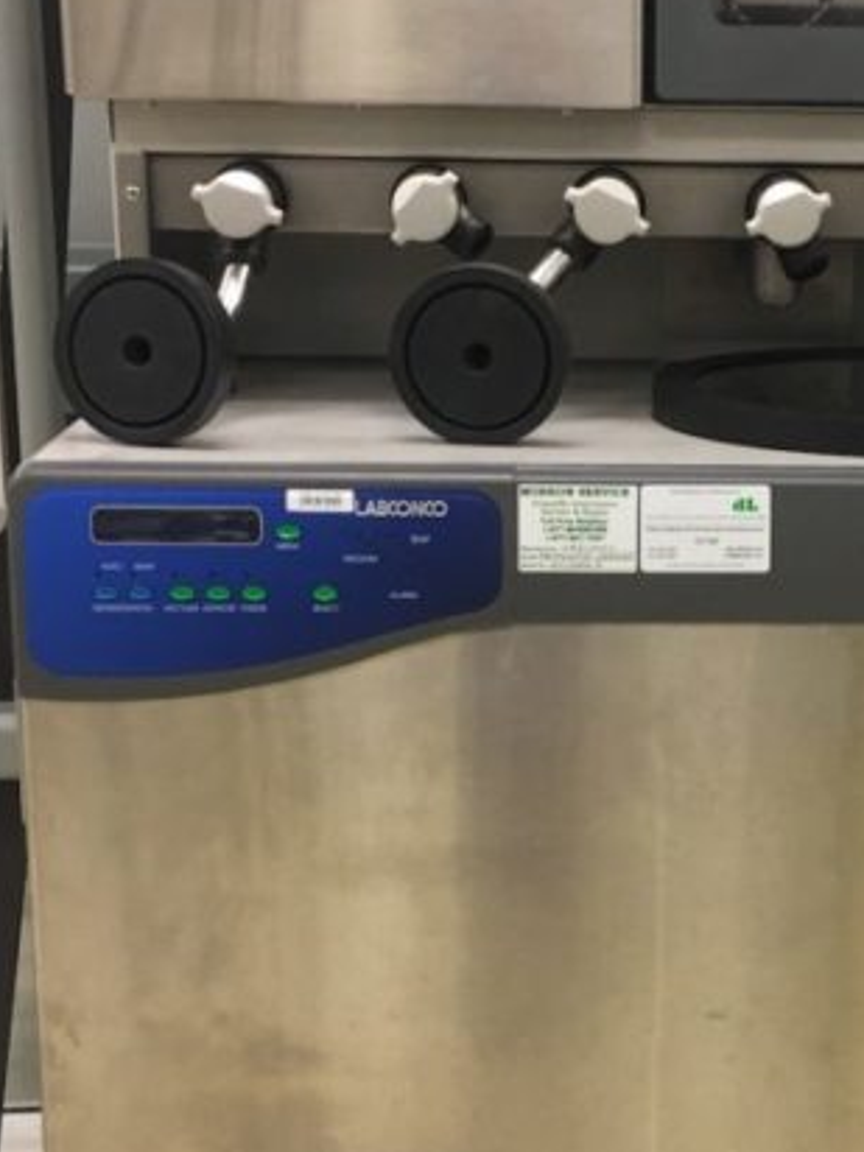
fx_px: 2396
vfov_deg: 27.0
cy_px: 679
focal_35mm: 72
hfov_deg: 20.0
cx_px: 786
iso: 32
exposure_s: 1/15
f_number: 2.2
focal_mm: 4.15
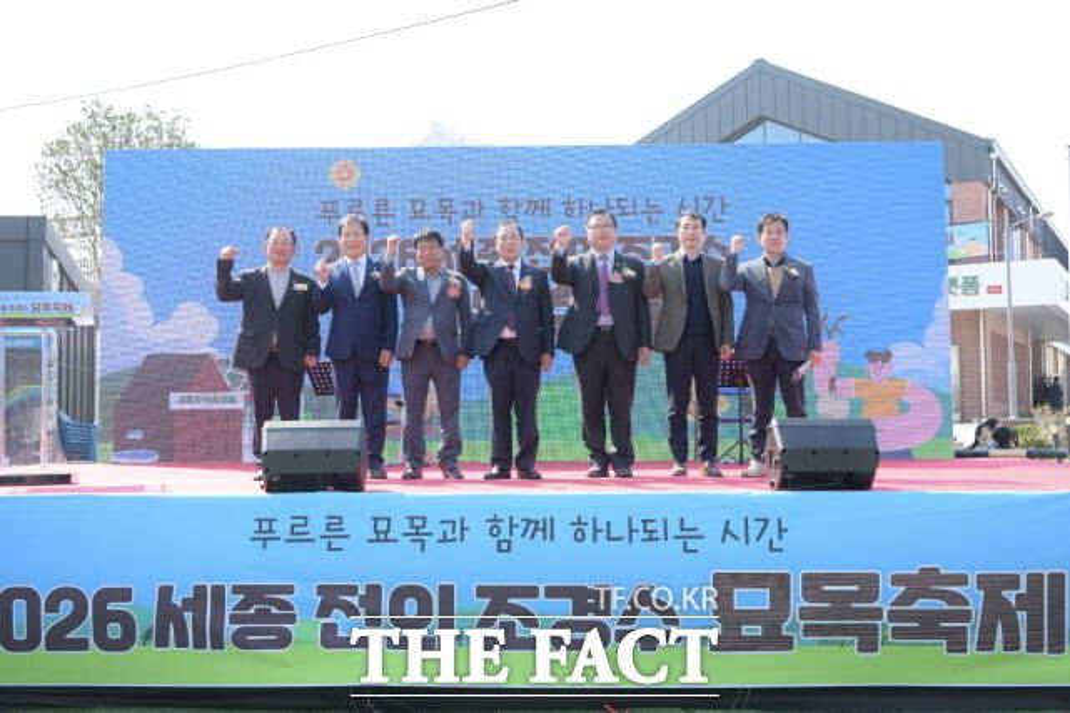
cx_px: 535
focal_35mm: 35
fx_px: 1040
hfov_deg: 54.4
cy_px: 356
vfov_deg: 37.8
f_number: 8
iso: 1250
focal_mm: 35
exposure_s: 1/640
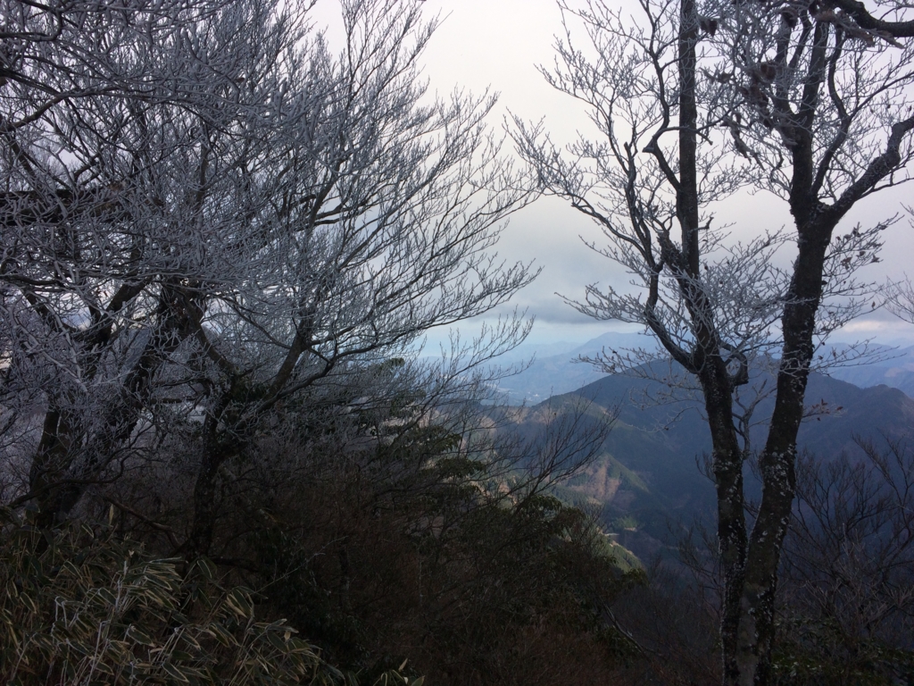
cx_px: 457
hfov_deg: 61.7
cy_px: 343
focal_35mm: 29
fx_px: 766
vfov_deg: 48.2
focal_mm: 4.15
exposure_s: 1/1642
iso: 32
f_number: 2.2
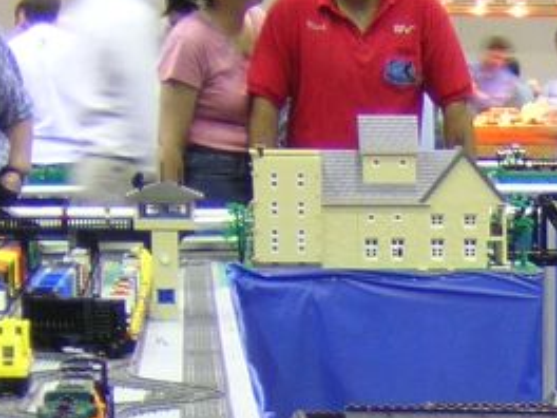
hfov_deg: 9.2
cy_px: 593
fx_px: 3411
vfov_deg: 6.9
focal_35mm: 212
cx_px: 751
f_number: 3.6
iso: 181
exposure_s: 1/3.3
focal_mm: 9.1
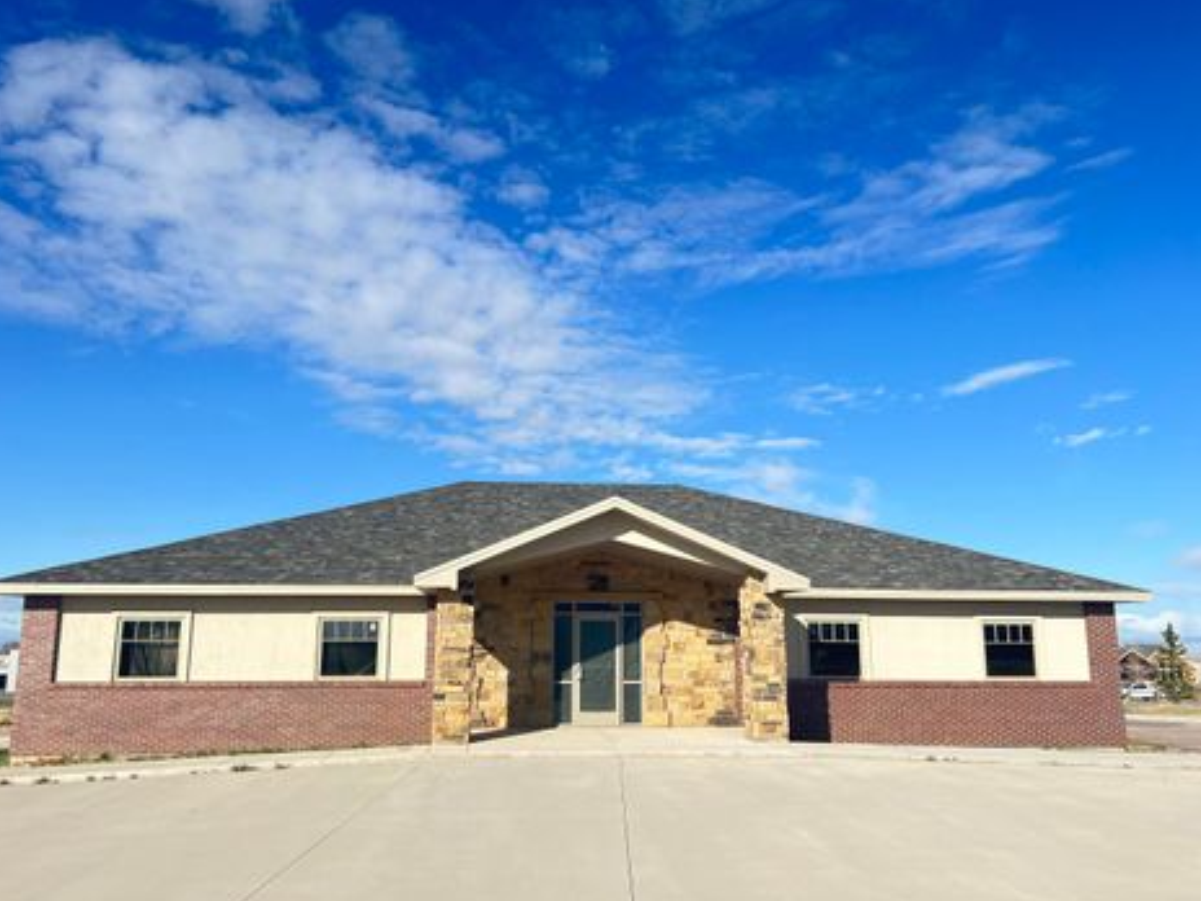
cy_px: 465
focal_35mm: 28
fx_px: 971
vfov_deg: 49.7
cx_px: 585
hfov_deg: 63.4
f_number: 1.5
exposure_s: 1/3704
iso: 50
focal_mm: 5.7
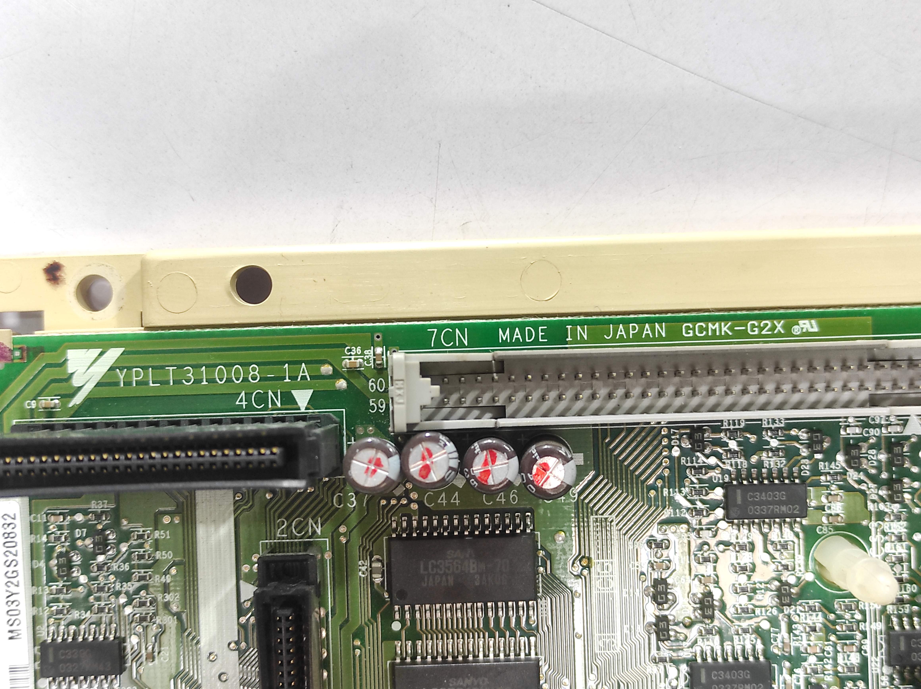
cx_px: 460
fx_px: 665
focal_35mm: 25
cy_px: 344
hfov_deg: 69.4
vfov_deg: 54.8
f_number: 1.89
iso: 985
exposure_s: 1/33
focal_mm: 5.43
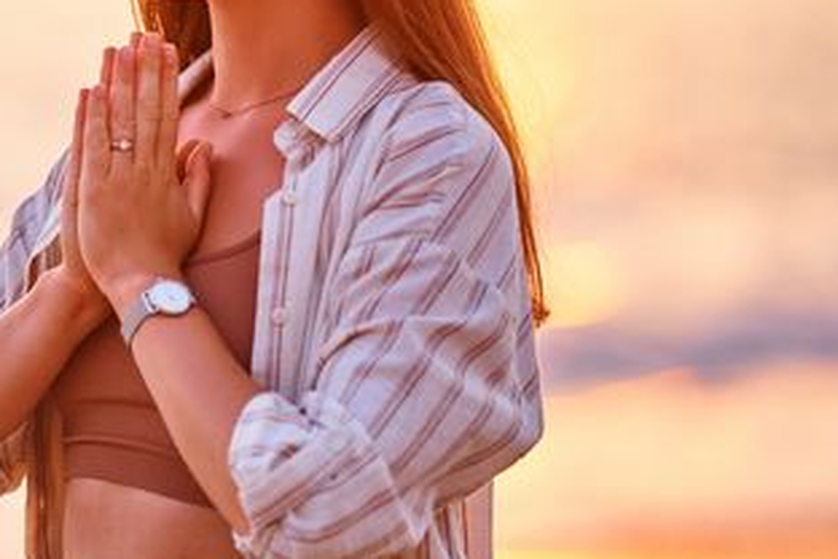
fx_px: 6052
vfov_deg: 5.3
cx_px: 70
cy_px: 99
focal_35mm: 260
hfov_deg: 7.9
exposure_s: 1/1000
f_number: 1.8
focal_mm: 135
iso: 100
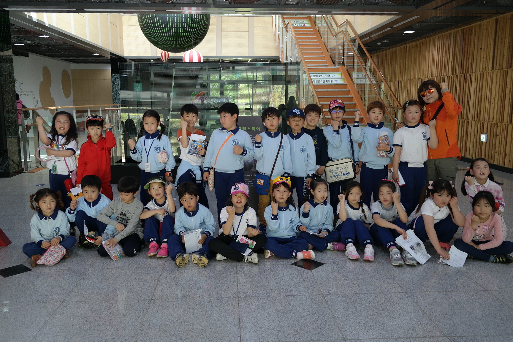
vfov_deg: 43.6
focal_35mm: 30
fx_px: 427
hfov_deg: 61.9
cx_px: 256
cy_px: 171
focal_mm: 20
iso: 200
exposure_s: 1/40
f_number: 3.5
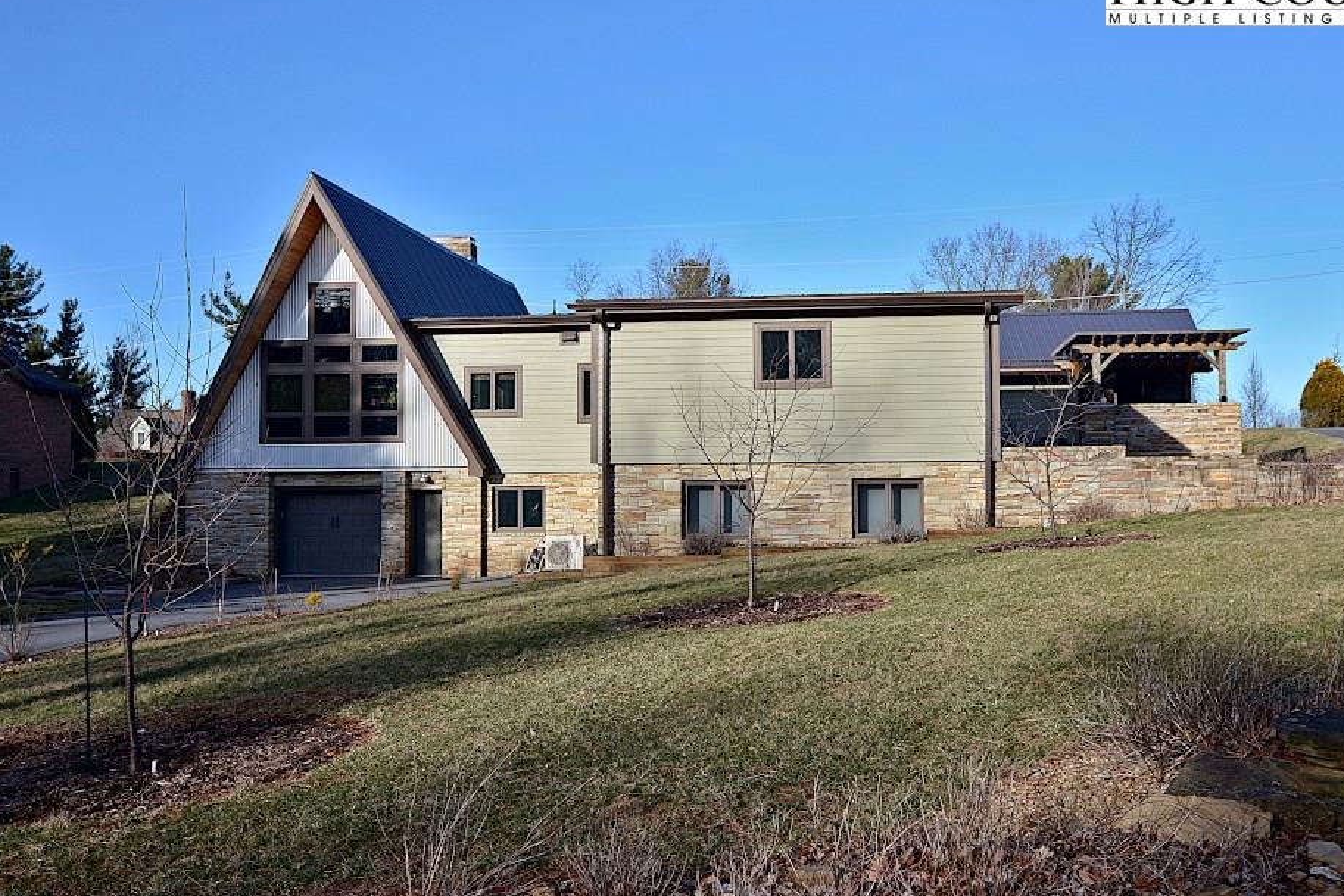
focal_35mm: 37
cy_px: 435
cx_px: 729
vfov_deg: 36.0
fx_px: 1381
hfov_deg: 51.8
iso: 100
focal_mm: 22
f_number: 4
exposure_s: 1/640
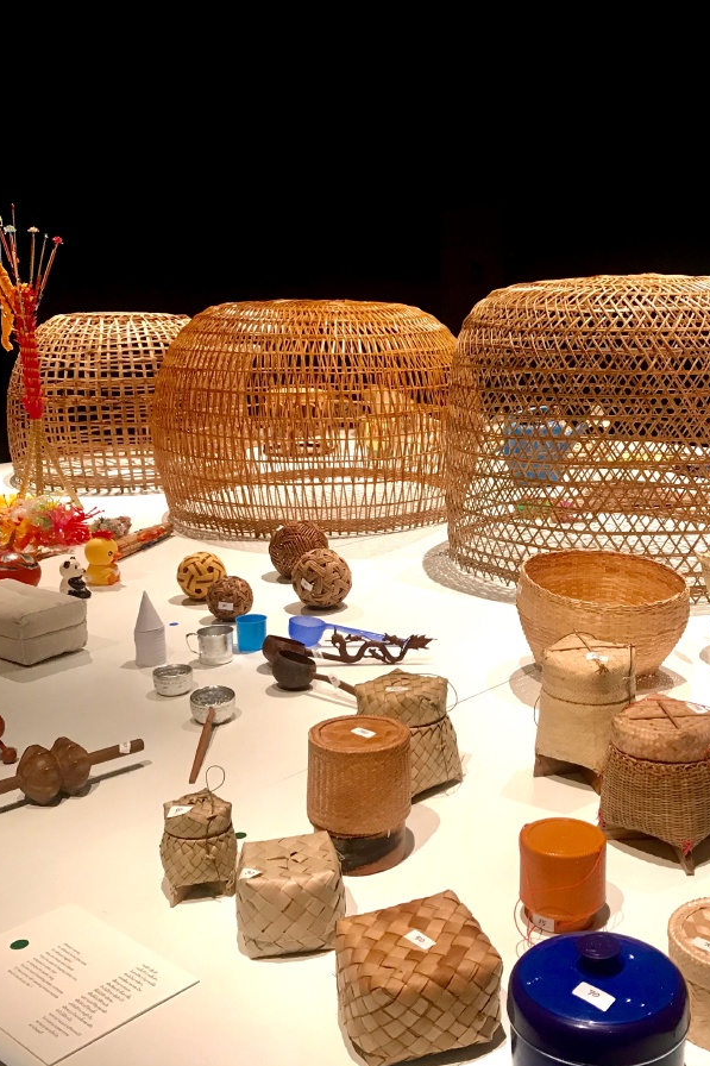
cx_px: 469
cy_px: 534
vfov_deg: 49.6
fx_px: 1154
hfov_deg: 33.9
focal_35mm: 39
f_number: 1.8
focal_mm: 3.99
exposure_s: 1/25
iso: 32
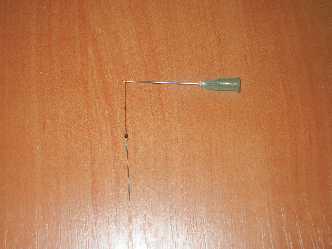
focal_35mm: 45
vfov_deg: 32.2
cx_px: 166
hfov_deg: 42.1
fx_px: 432
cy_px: 124
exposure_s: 1/30
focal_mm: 8.1
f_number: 7.6
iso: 200
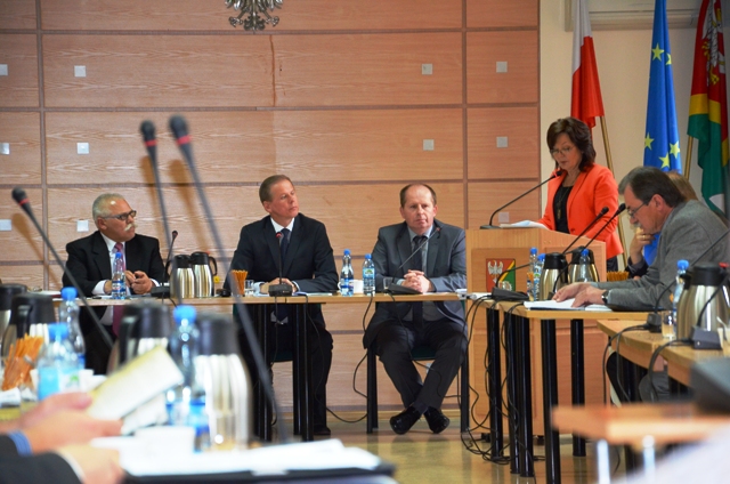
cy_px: 242
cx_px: 365
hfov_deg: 13.1
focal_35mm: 158
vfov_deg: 8.7
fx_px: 3187
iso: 1600
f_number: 5.6
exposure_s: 1/60
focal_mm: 105
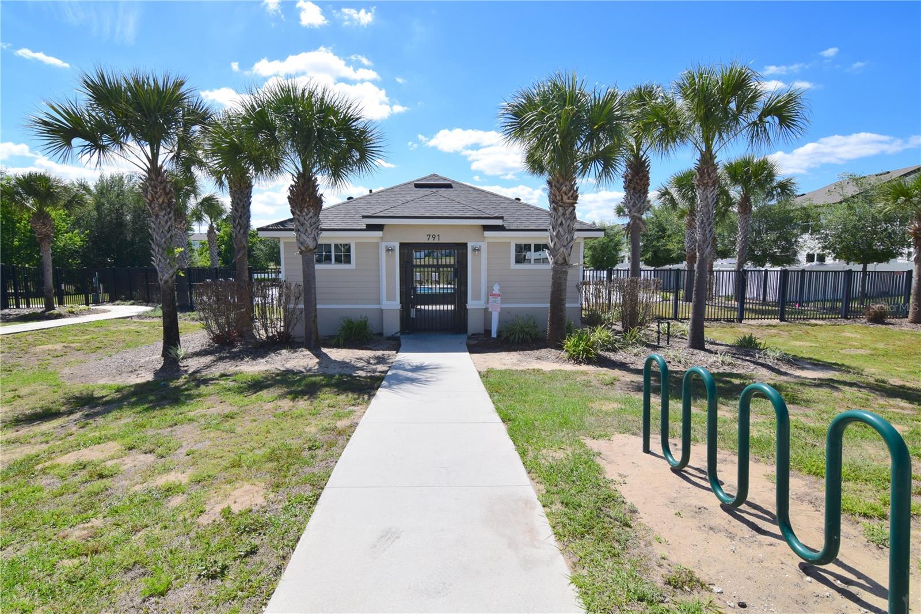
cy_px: 307
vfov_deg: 72.0
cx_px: 460
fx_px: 422
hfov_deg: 95.0
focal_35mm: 16
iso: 320
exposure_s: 1/500
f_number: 11
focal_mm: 11
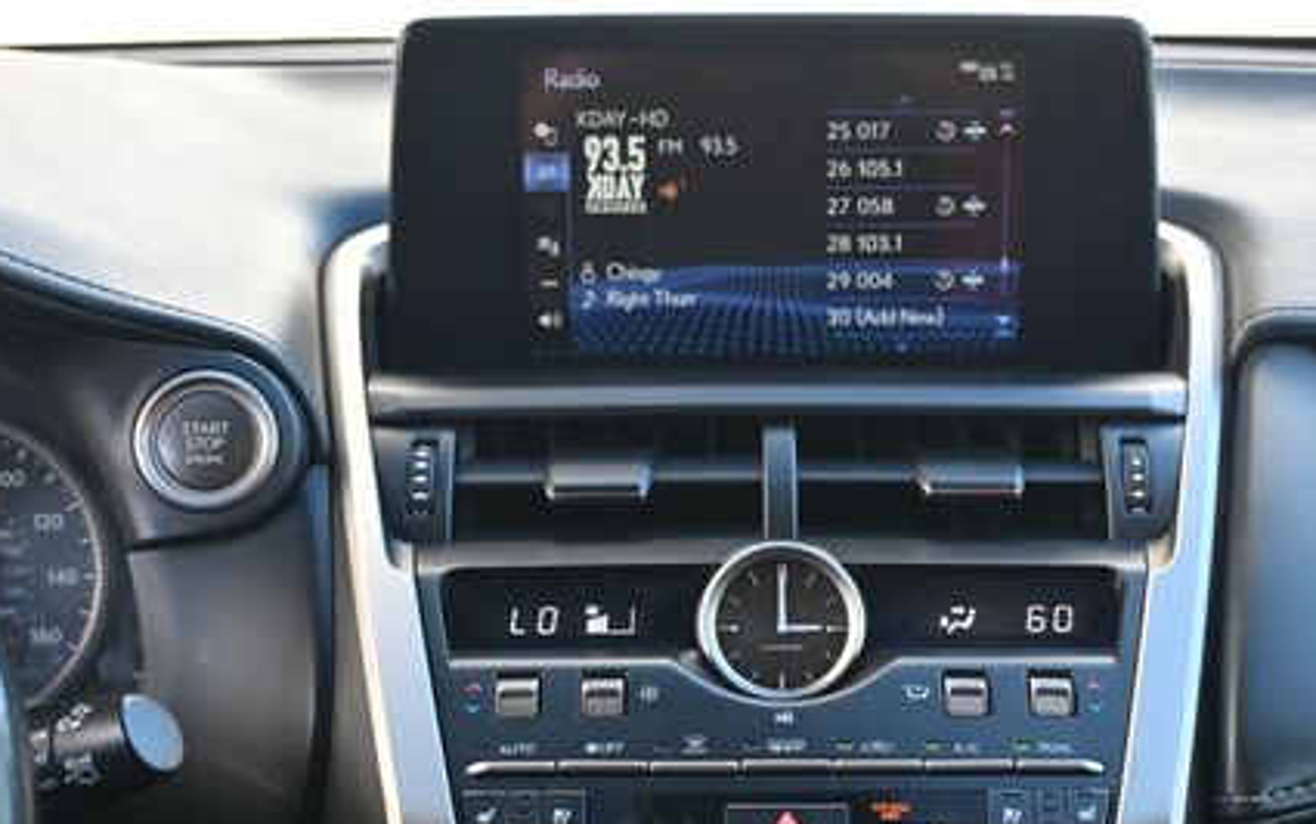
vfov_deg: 18.5
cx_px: 777
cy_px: 604
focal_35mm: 70
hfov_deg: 29.2
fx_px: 2517
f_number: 4.8
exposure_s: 1/160
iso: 400
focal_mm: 30.5
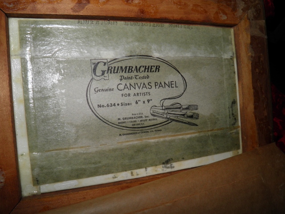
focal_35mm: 28
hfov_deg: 63.4
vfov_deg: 49.7
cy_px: 107
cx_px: 142
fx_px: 231
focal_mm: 4.9
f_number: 8
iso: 100
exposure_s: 1/30
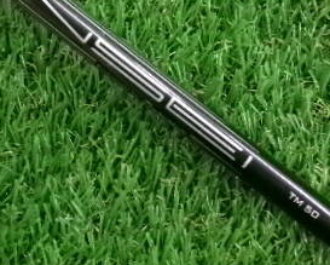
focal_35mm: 64
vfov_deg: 23.3
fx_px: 626
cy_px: 27
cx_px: 98
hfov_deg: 29.2
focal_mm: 5.1
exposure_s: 1/34
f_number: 3.9
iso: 800
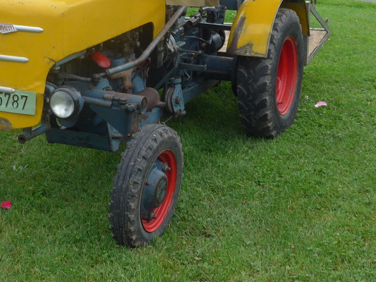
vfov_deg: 17.8
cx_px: 166
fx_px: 880
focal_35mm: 81
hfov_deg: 24.1
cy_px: 11
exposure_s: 1/500
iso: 80
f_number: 2.8
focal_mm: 7.5
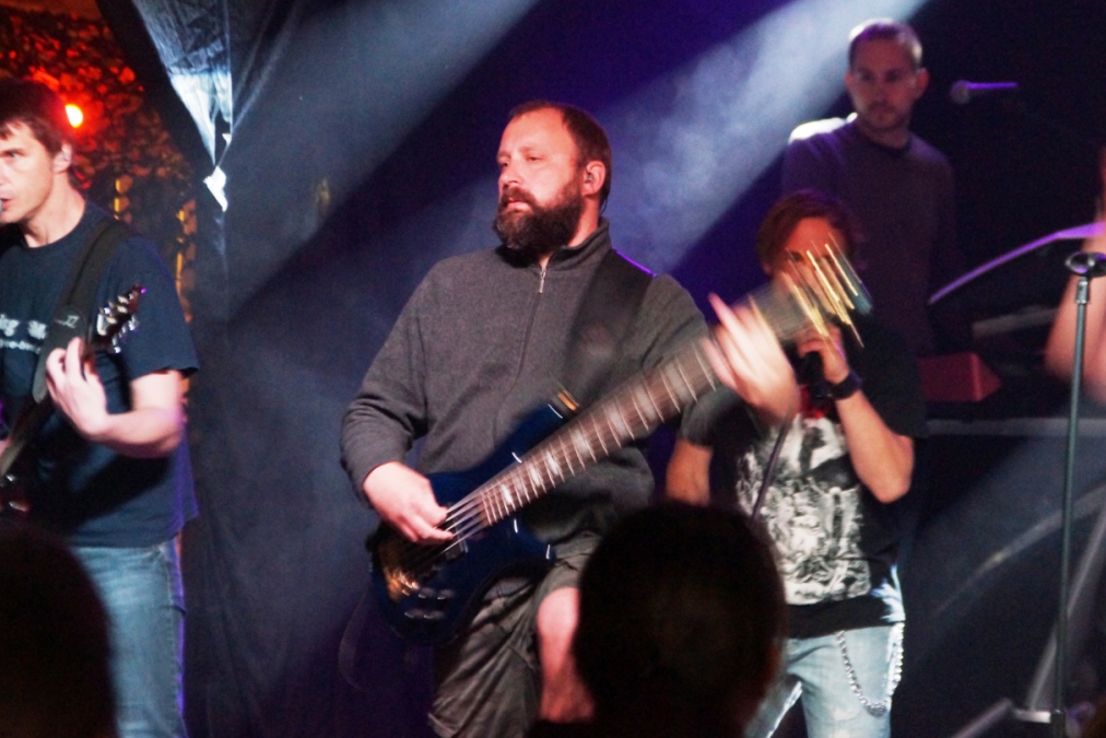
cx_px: 550
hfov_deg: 10.4
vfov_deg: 7.0
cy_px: 370
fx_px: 6053
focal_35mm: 197
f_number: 5.6
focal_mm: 130
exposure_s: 1/15
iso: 3200
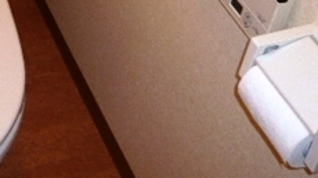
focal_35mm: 85
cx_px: -43
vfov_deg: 13.0
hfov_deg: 23.3
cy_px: -130
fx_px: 716
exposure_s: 1/30
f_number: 2.8
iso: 100
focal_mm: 4.6
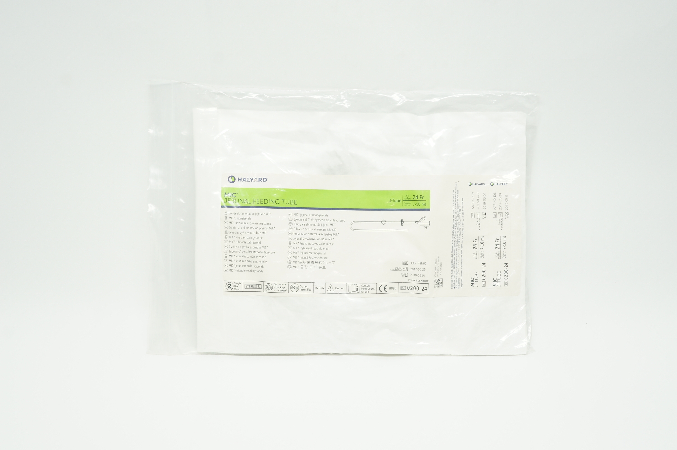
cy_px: 225
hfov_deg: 49.6
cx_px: 338
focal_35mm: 39
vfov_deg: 34.1
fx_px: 733
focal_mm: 26
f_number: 8
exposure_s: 1/30
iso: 400
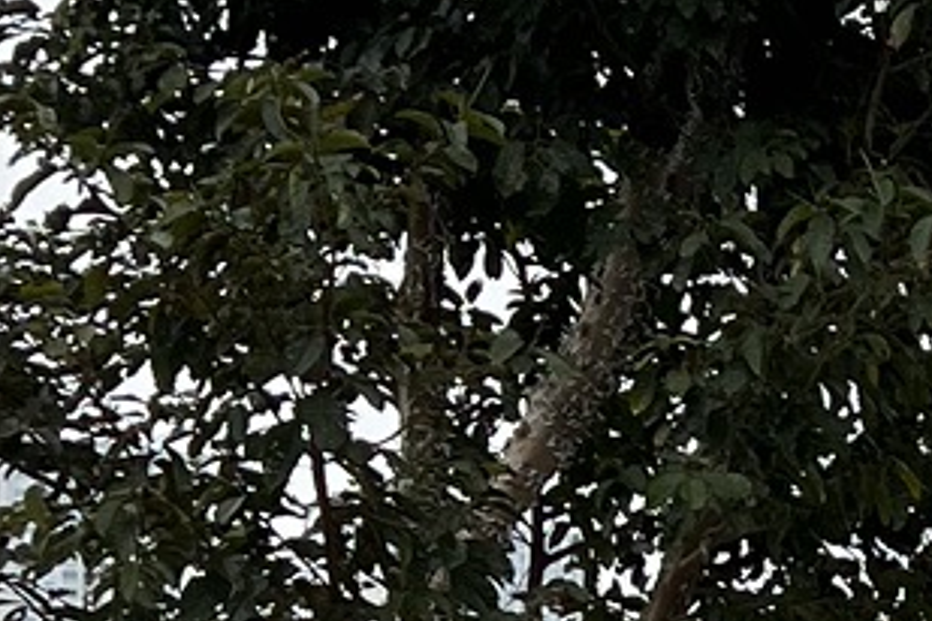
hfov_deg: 11.2
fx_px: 4530
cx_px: 1502
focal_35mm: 175
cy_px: 690
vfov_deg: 7.8
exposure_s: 1/2252
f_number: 1.5
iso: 50
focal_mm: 5.7
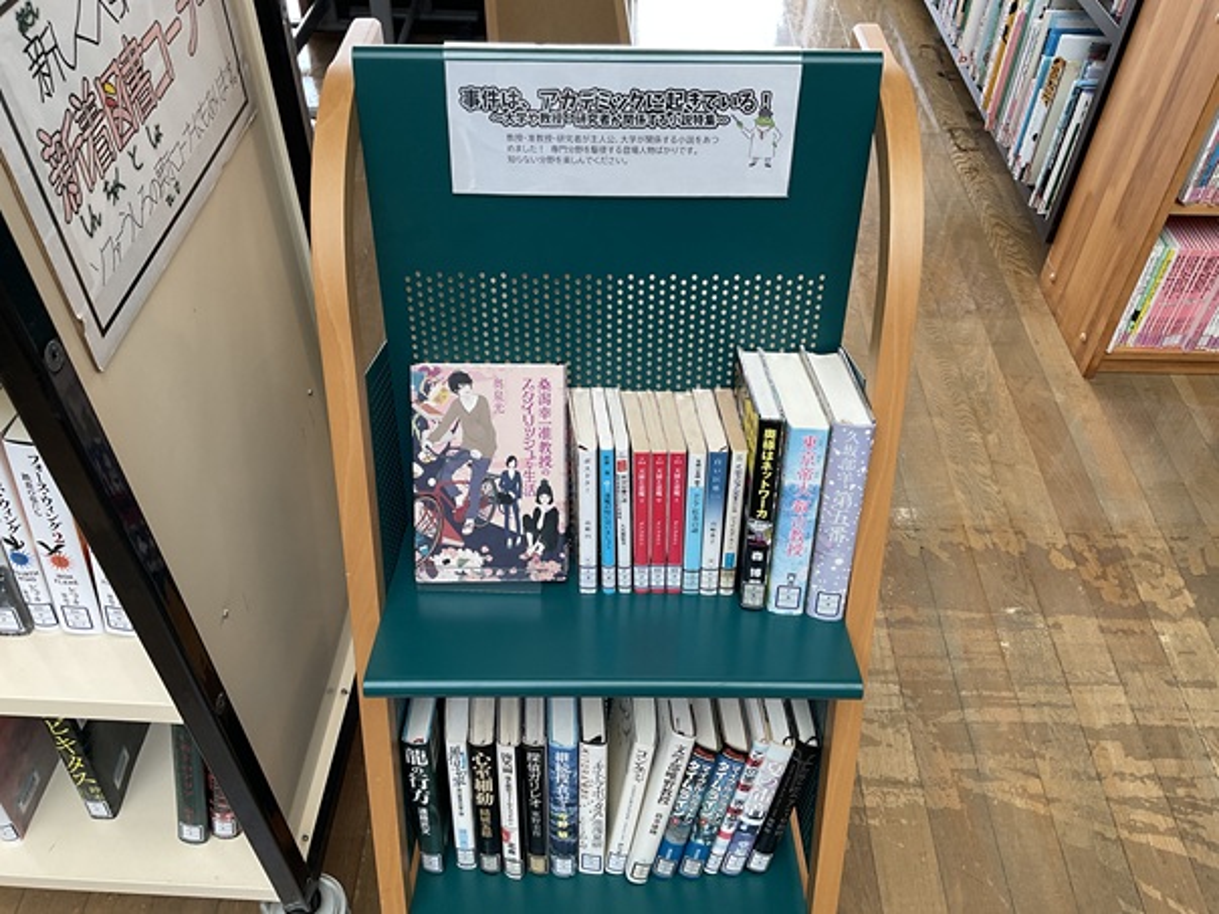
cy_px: 457
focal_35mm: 29
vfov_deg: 48.2
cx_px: 610
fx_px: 1021
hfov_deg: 61.7
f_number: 1.8
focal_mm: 3
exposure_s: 1/120
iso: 50
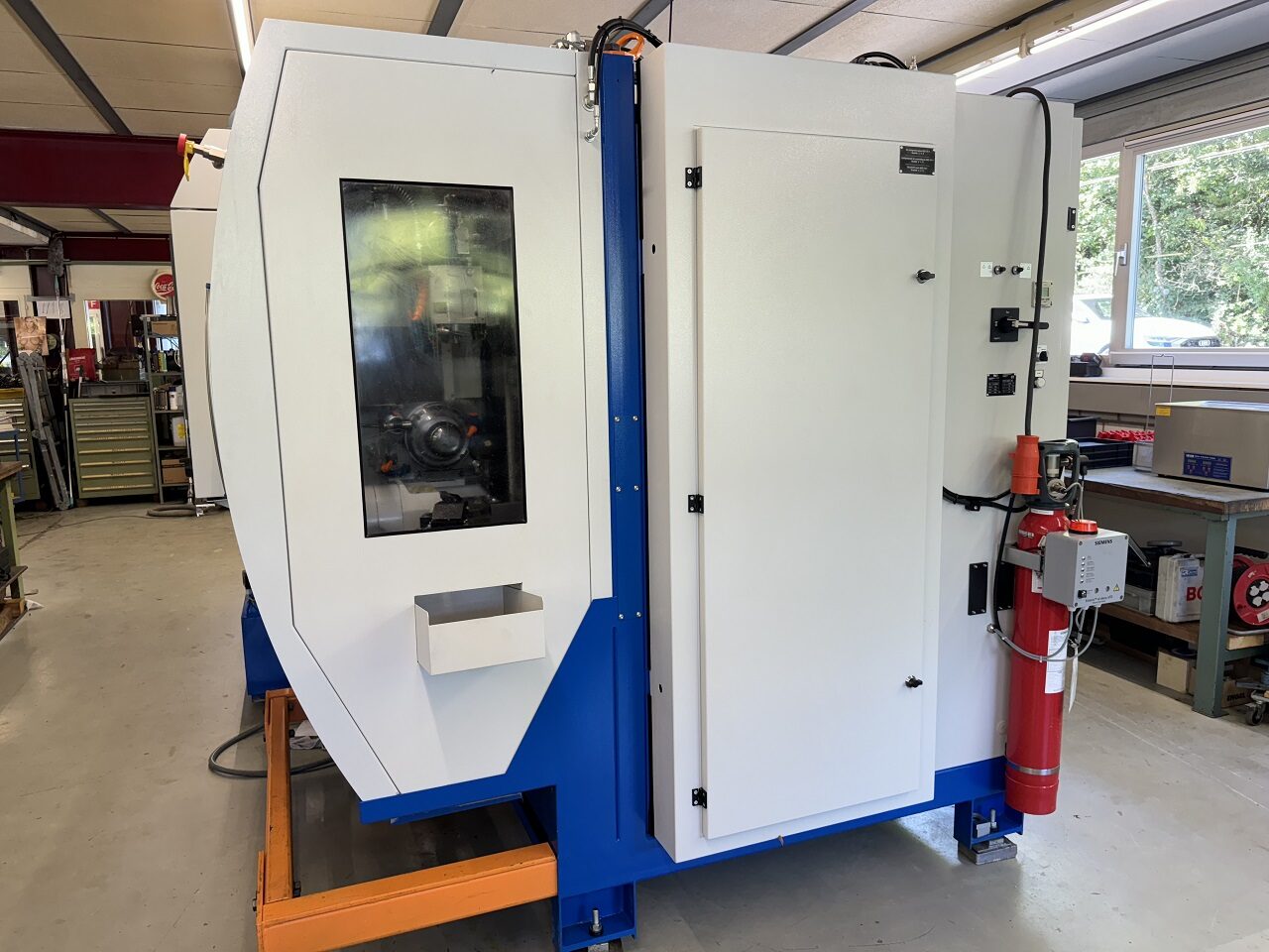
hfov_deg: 71.6
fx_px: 880
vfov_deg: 56.8
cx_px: 634
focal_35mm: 24
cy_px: 476
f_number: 1.78
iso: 100
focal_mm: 6.76
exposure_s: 1/100
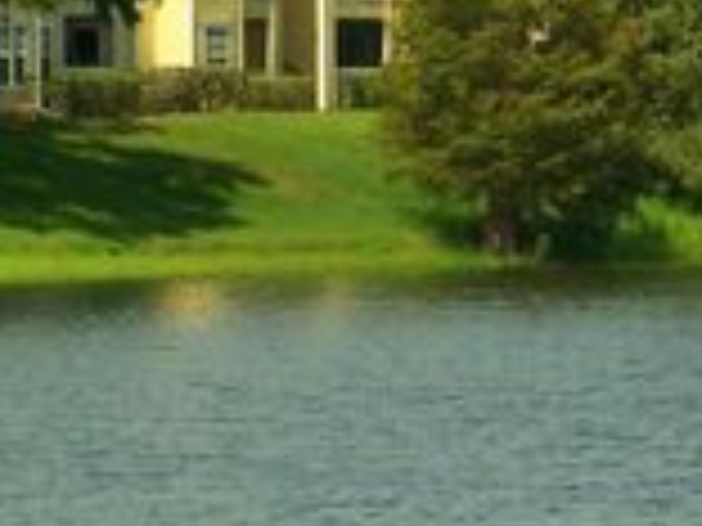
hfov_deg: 3.9
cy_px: 2
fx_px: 10302
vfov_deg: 2.9
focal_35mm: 508
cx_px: 832
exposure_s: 1/500
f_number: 4.5
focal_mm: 26.4
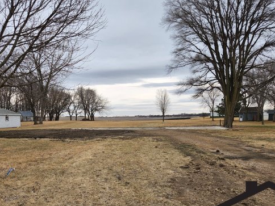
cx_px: 123
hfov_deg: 59.8
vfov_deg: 46.5
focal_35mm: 30
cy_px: 125
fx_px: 238
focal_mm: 5.4
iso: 20
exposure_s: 1/1008
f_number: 1.8
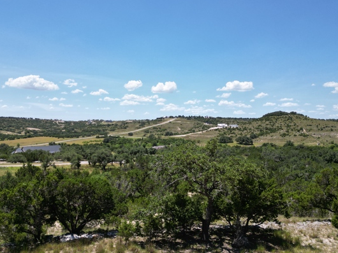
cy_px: 126
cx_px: 163
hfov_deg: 61.7
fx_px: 283
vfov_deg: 48.2
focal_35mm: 29
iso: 120
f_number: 1.7
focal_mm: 6.72
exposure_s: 1/3000
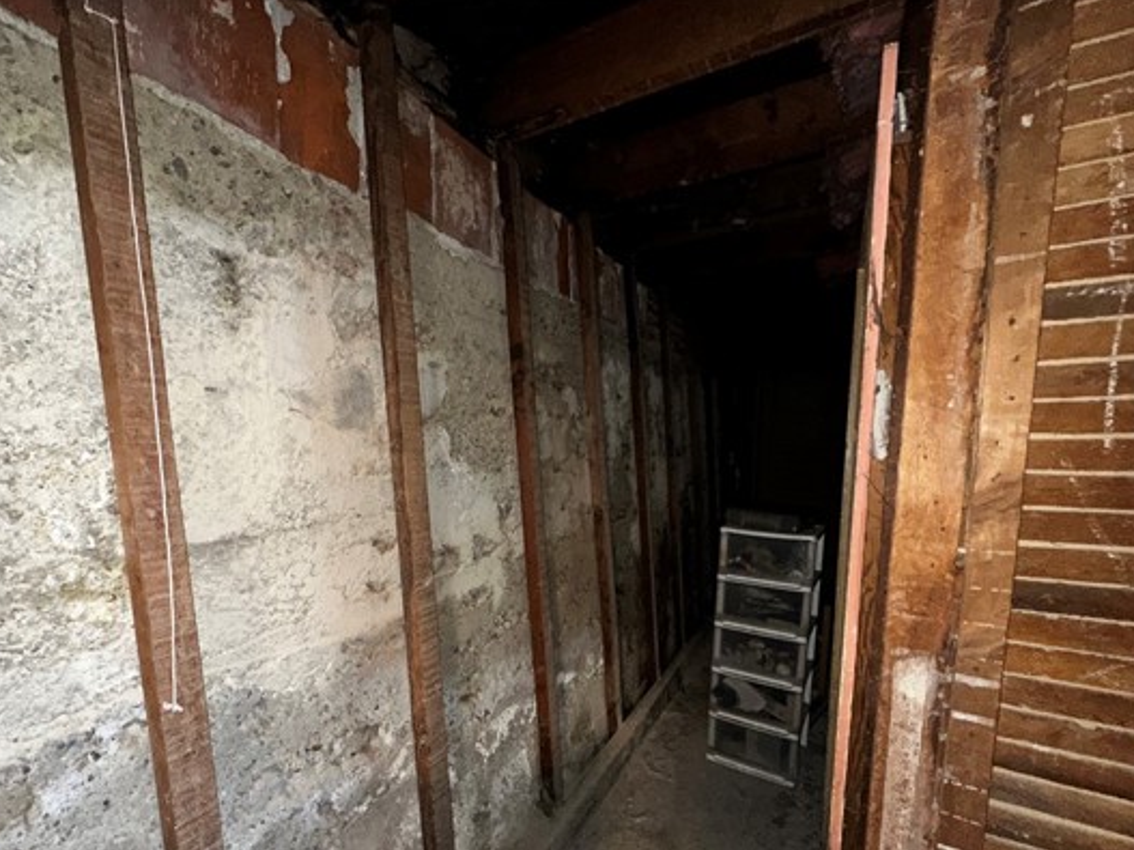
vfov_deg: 73.9
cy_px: 508
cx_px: 482
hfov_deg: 90.4
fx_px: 557
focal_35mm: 17
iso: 320
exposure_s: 1/30
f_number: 2.2
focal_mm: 2.22
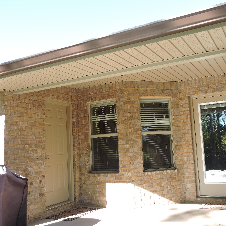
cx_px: 133
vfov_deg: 46.0
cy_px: 111
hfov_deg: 45.8
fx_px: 266
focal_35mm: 36
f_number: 3.5
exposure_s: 1/125
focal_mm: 5.4
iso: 100
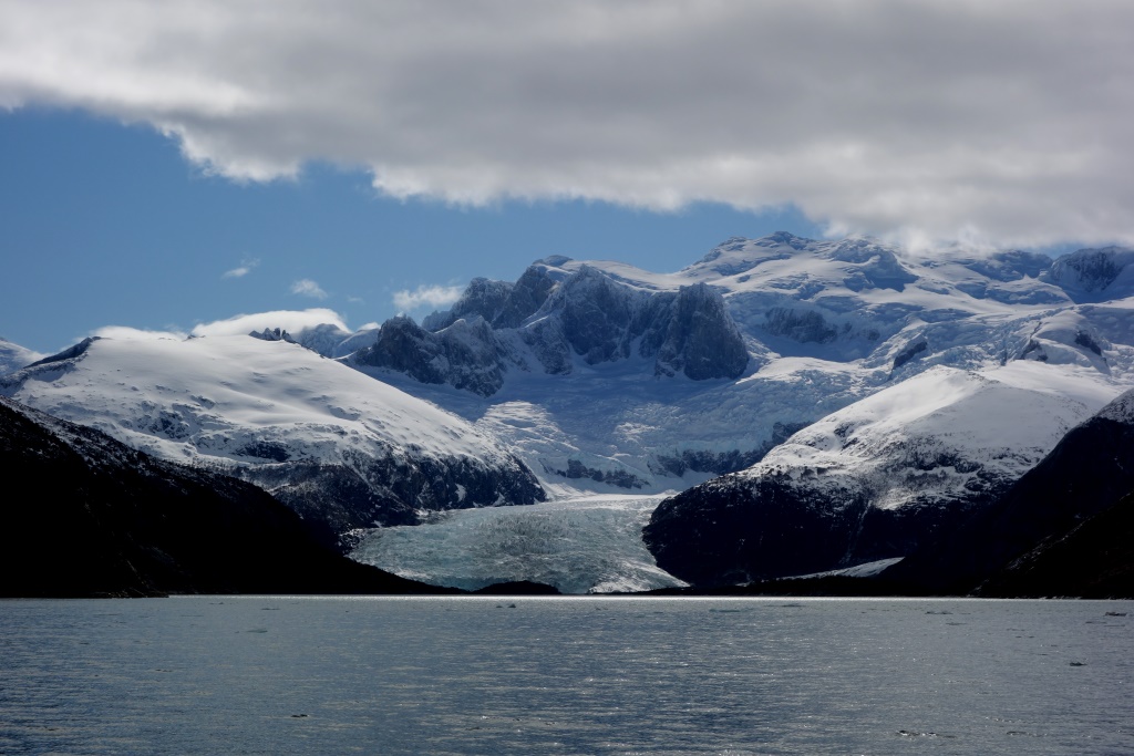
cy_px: 378
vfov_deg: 20.6
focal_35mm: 66
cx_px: 567
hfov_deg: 30.5
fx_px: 2079
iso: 125
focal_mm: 24.4
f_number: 8
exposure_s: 1/1000
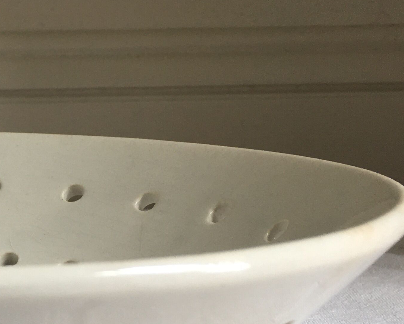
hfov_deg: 21.1
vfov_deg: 18.2
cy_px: 210
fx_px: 1004
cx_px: -89
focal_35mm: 84
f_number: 2.2
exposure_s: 1/100
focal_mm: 4.15
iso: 32
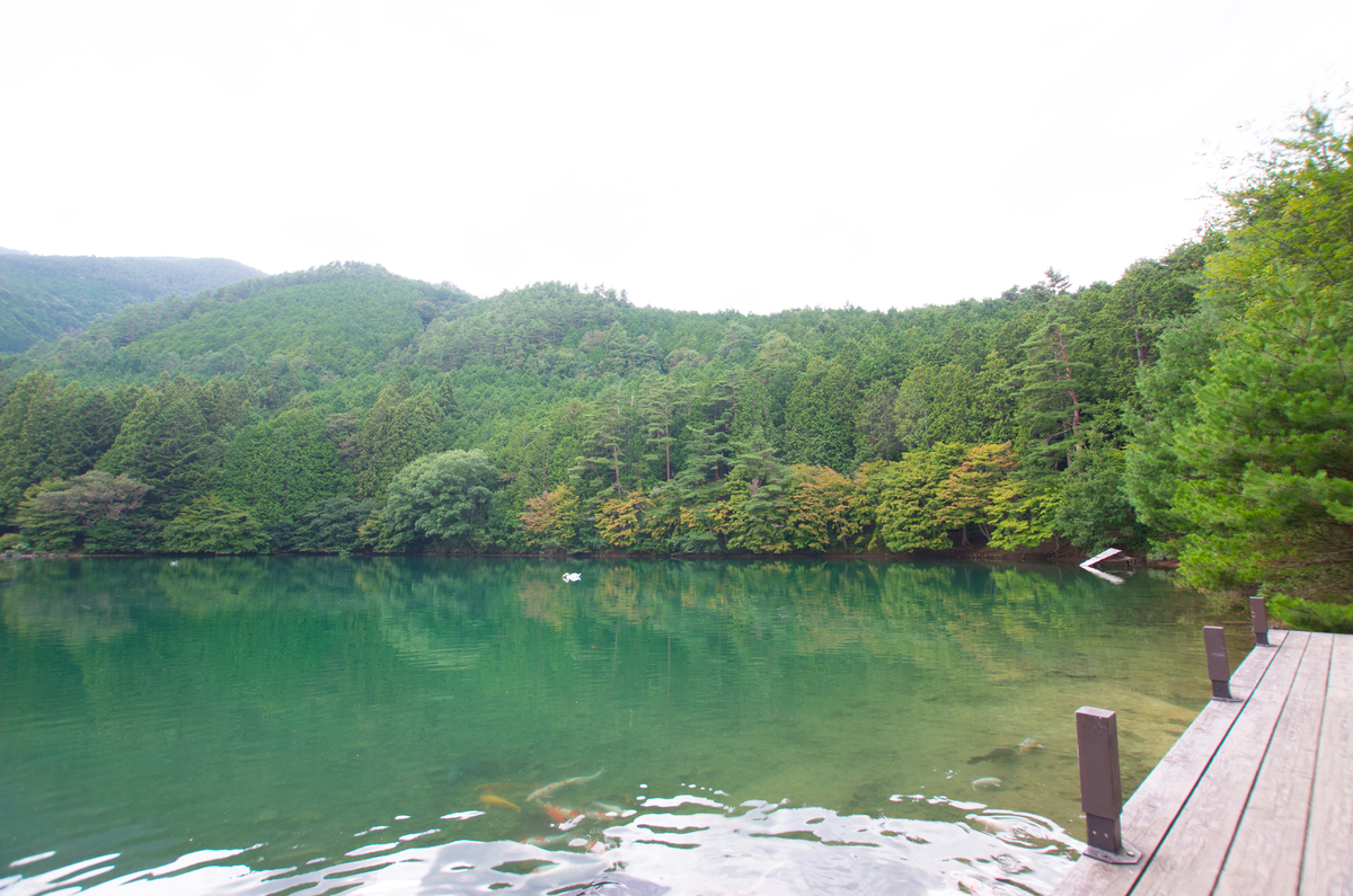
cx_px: 676
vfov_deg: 77.1
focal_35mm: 15
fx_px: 563
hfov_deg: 100.5
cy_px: 448
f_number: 5.6
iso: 160
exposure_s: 1/25
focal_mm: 10
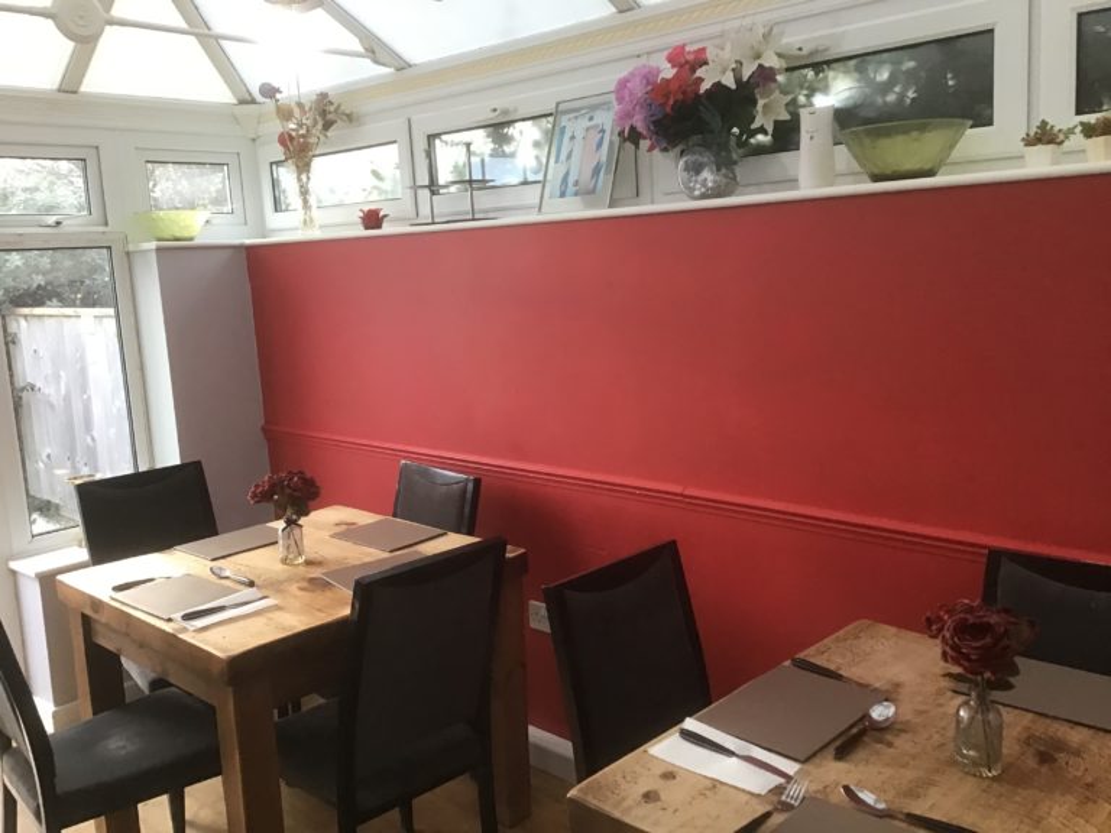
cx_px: 556
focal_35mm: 31
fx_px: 995
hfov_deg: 58.4
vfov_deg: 45.4
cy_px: 416
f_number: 2.4
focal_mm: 3.3
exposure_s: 1/33
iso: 125
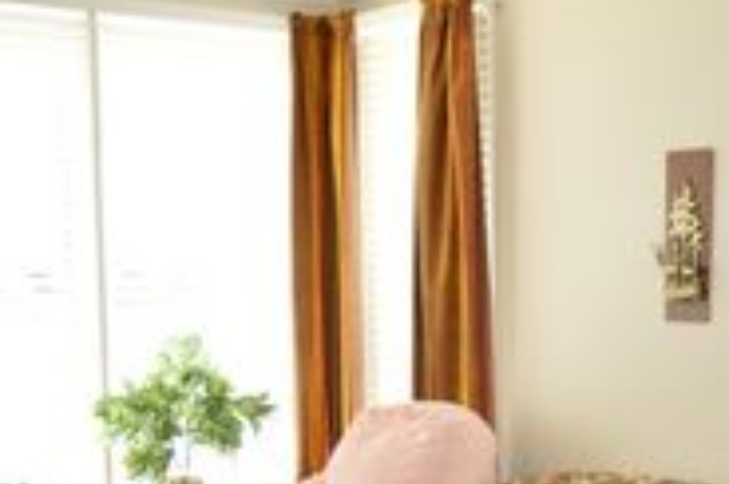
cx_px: 666
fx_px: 1395
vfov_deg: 18.5
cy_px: 597
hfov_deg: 28.1
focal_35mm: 69
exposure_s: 1/60
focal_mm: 18
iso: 400
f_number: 4
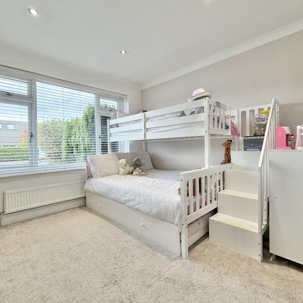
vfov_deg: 84.0
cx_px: 145
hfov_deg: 83.9
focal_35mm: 17
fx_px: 168
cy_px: 149
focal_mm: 2.22
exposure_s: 1/100
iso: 125
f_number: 2.2
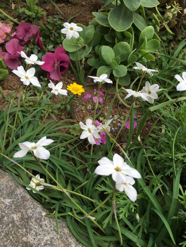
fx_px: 208
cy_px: 124
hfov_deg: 48.2
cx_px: 93
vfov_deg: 61.7
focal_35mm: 29
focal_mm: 4.15
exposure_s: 1/324
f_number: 2.2
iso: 25
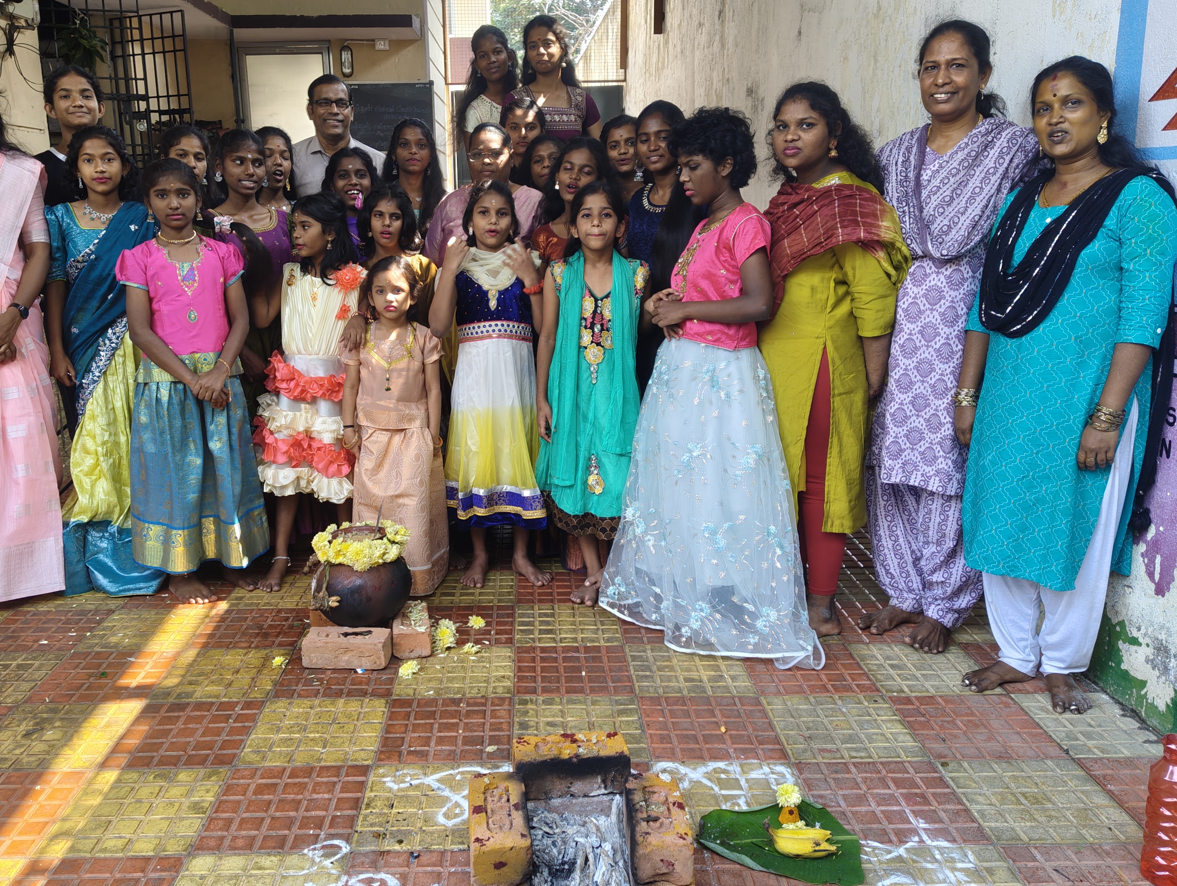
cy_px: 416
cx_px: 516
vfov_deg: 46.9
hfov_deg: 59.7
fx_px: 1022
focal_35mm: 30
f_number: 1.88
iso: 79
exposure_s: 1/100
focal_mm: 5.56
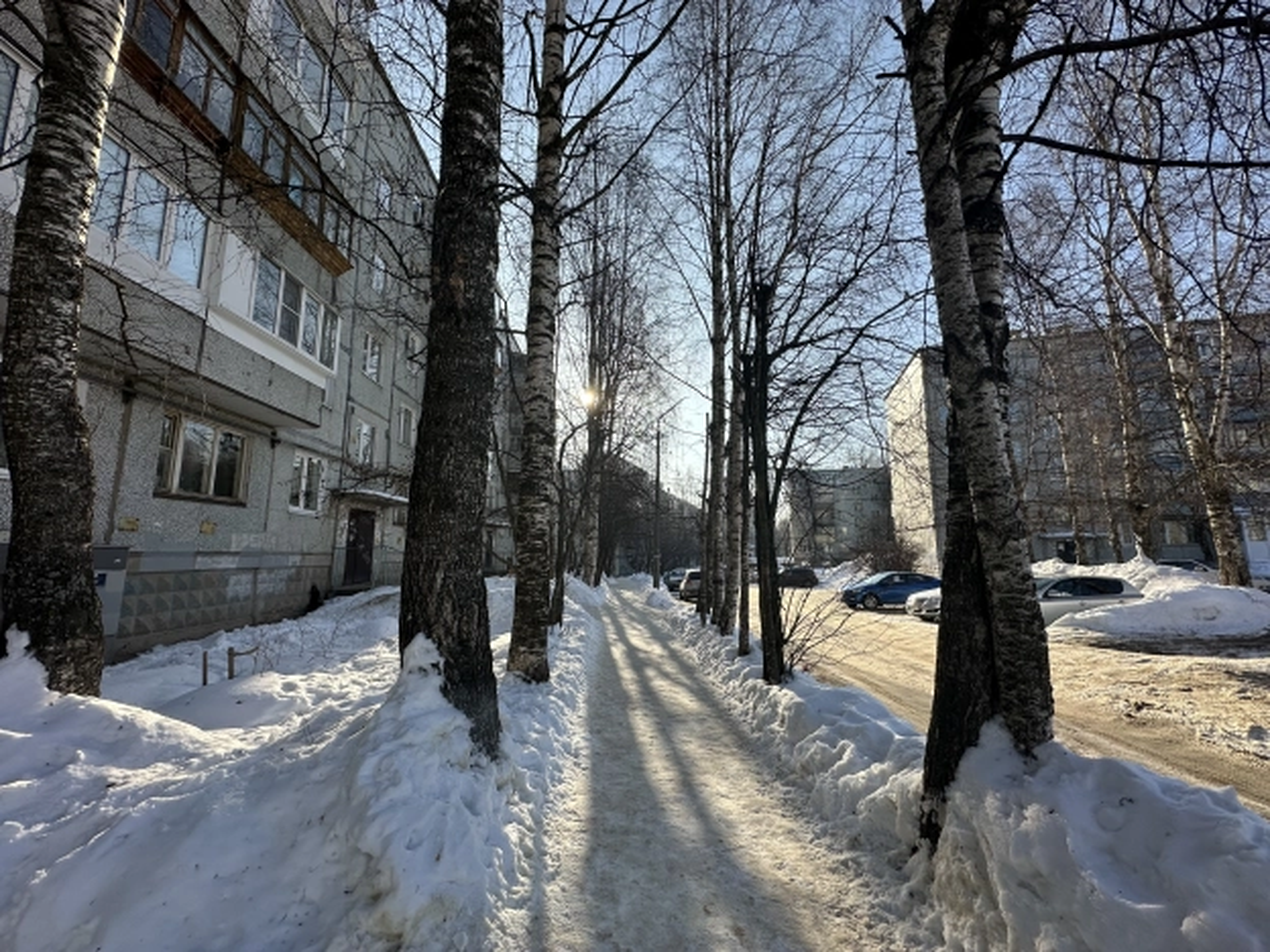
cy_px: 476
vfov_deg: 85.7
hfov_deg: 102.1
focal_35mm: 14
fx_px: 514
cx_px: 635
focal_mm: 2.22
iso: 40
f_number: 2.2
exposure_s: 1/1383
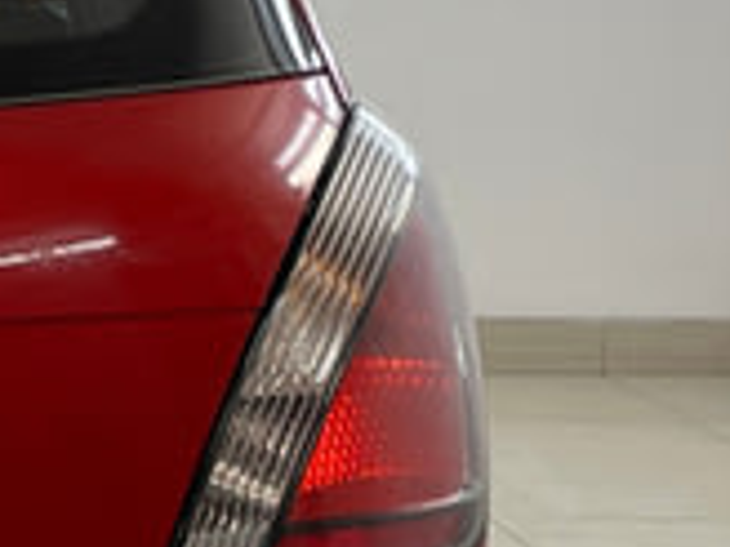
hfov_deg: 12.3
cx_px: -708
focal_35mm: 143
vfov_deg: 10.4
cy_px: 242
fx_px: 3016
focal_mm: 4.2
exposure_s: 1/100
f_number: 1.6
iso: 50
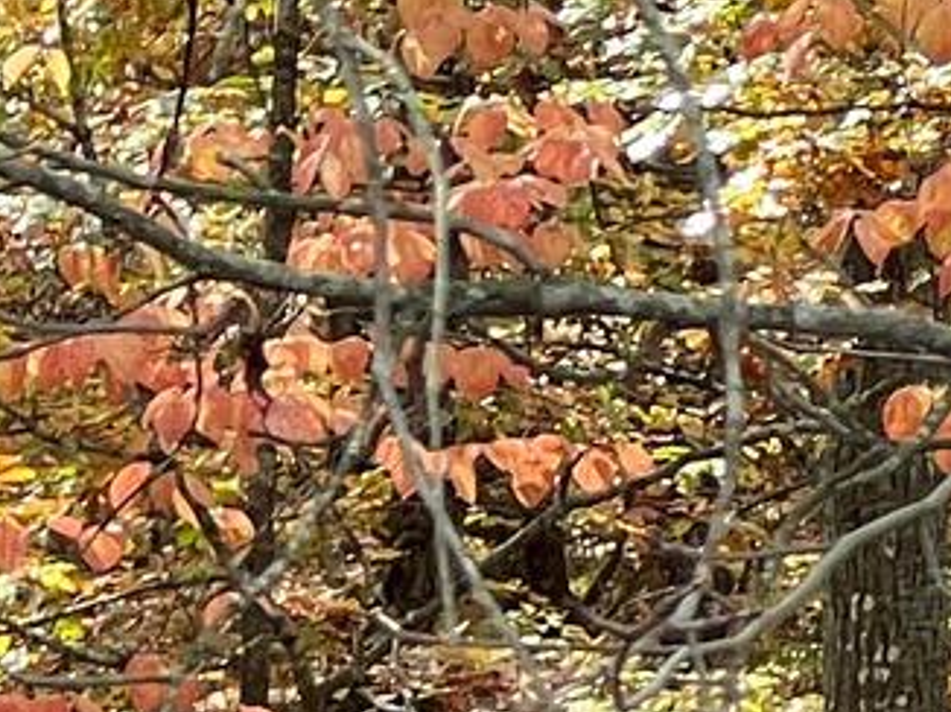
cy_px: 776
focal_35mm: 484
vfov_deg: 3.1
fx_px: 13287
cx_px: -1558
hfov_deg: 4.0
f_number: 2.8
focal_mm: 9
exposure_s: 1/99
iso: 80
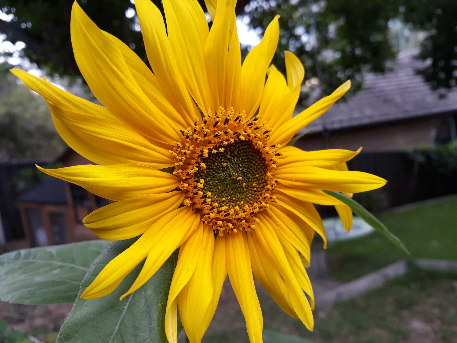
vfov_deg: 51.4
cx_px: 228
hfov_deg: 65.3
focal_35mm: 27
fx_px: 356
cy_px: 172
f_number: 1.7
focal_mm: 3.71
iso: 50
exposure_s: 1/50
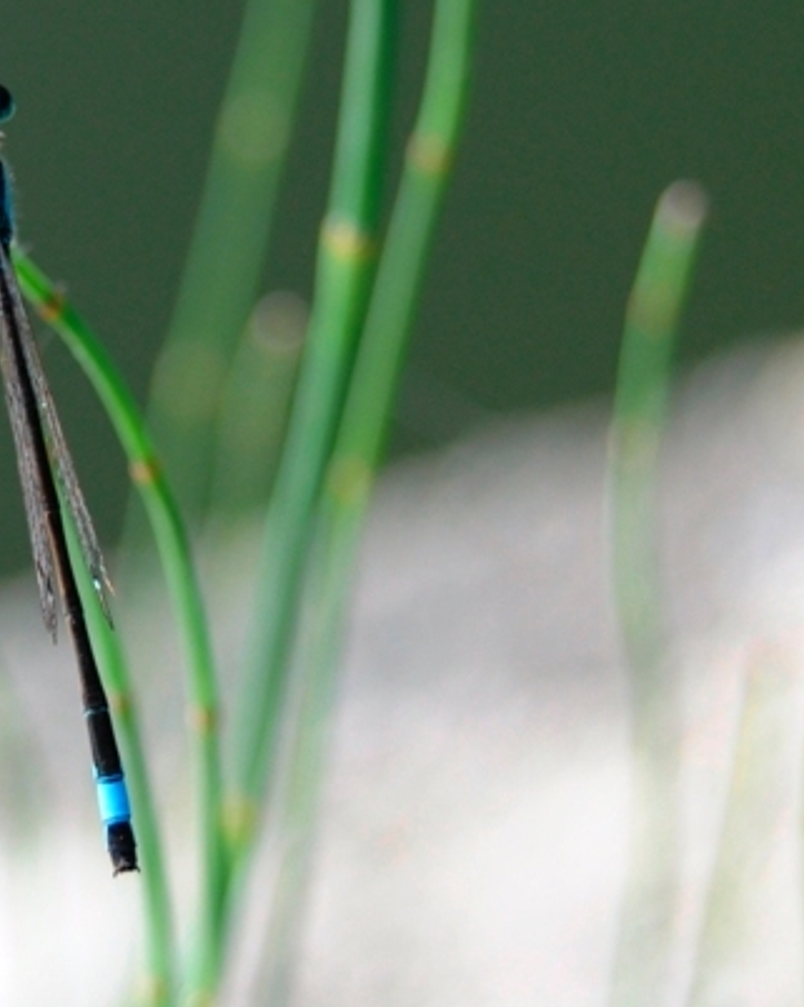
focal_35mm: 246
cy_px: 359
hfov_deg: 6.2
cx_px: -199
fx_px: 7325
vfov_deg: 7.9
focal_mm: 80
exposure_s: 1/250
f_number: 5.6
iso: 200
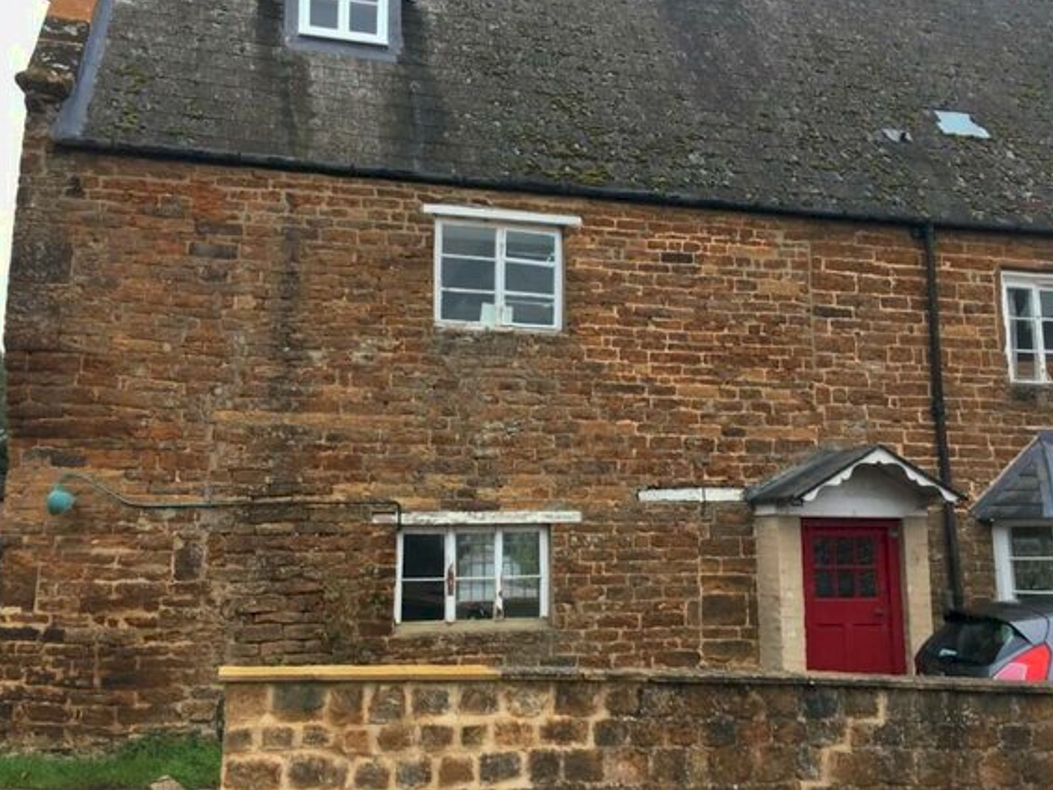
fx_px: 1095
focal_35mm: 36
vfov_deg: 39.6
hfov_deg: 51.3
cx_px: 566
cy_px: 376
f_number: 2.2
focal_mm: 4.15
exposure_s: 1/50
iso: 32
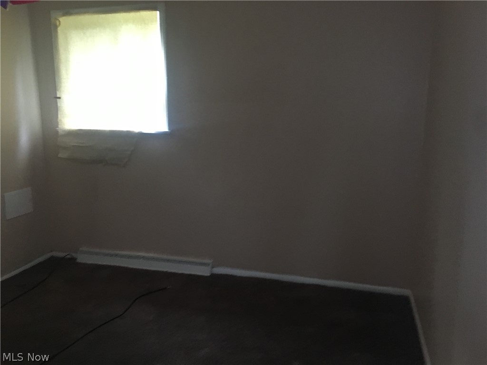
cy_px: 182
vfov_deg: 48.2
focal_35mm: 29
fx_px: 408
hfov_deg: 61.7
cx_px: 244
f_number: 2.2
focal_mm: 4.15
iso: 160
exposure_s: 1/30
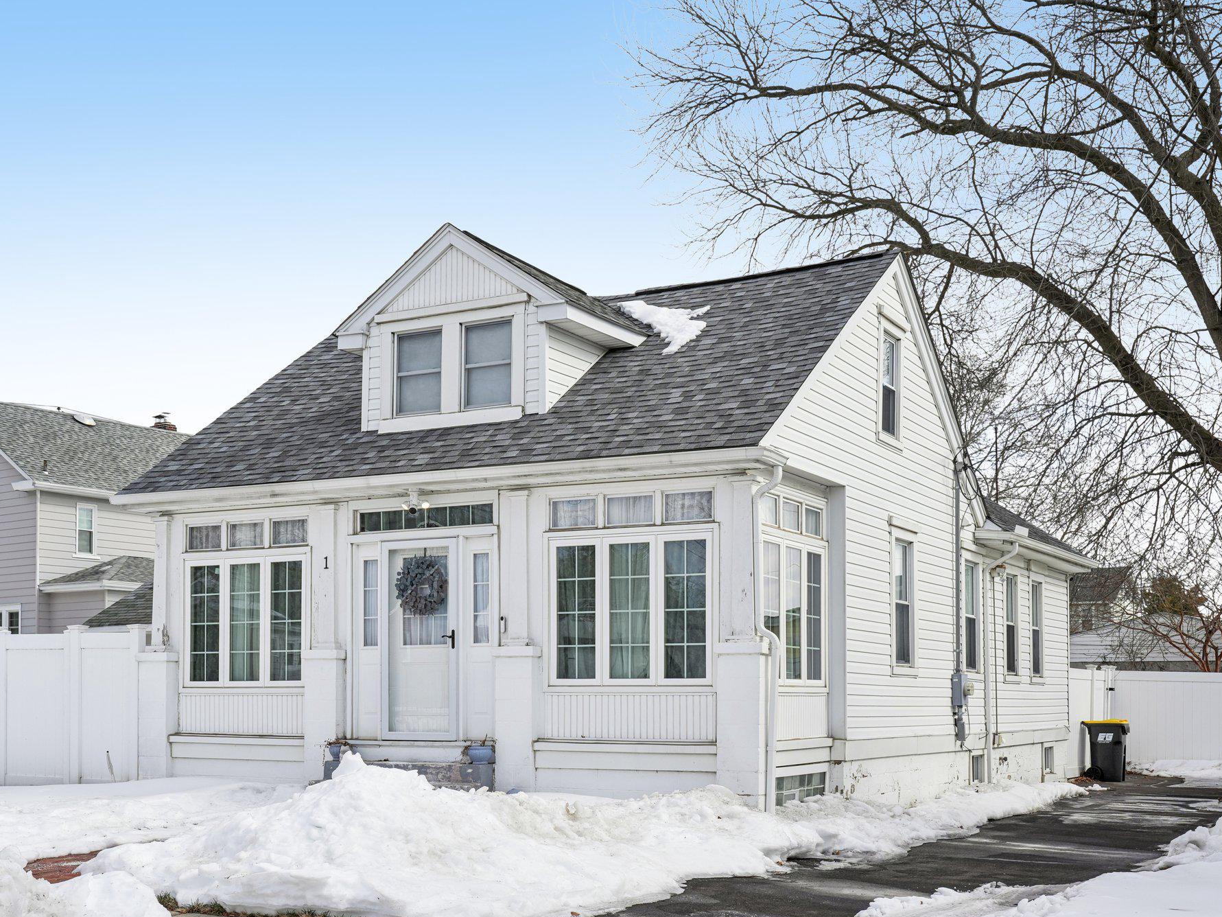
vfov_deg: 34.4
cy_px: 468
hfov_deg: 44.7
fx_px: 1483
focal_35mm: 42
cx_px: 549
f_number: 8
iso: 100
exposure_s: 1/500
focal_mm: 38
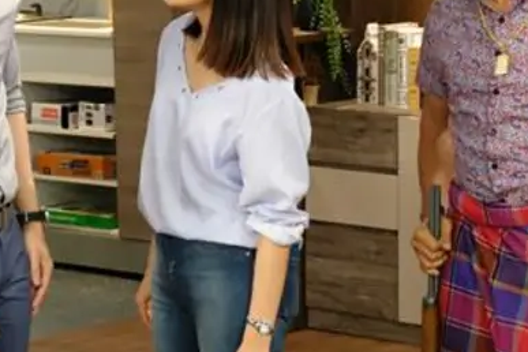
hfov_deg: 13.6
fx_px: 2214
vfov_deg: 9.1
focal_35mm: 151
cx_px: 228
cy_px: 98
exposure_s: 1/180
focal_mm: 50
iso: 12800
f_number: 6.4
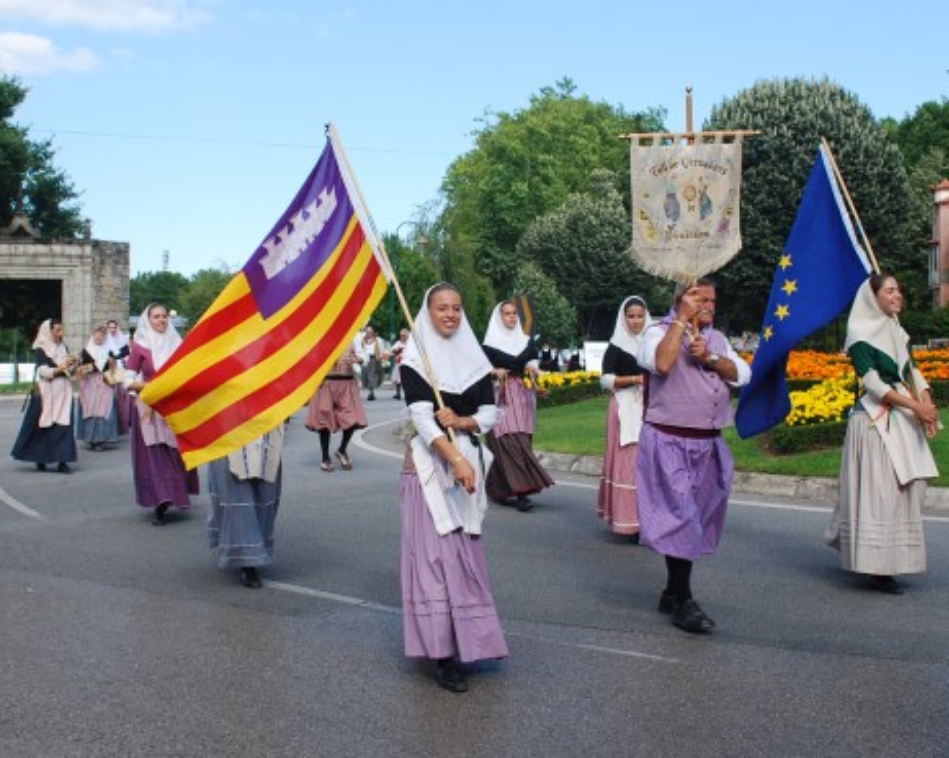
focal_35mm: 44
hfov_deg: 42.0
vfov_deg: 34.1
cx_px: 435
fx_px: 1235
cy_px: 356
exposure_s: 1/160
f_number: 6.3
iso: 100
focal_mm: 18
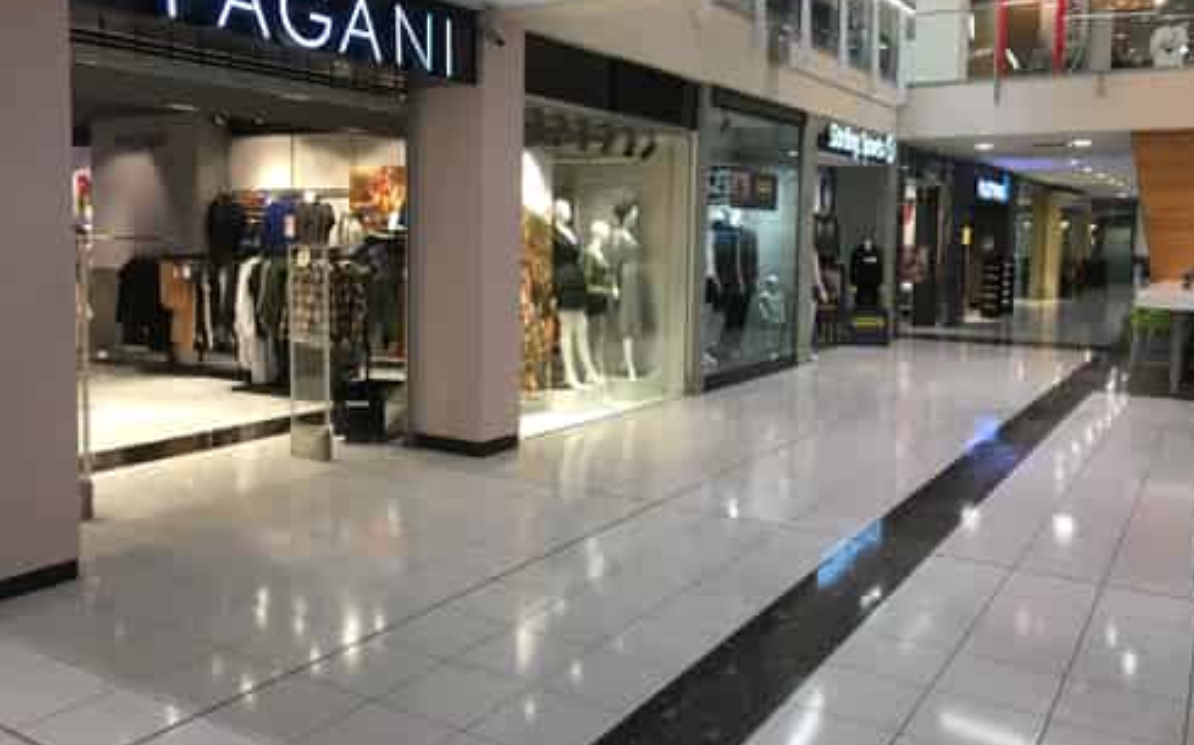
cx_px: 599
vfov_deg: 40.4
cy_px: 304
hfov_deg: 61.3
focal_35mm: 31
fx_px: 1008
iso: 32
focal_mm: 4.15
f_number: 2.2
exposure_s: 1/33
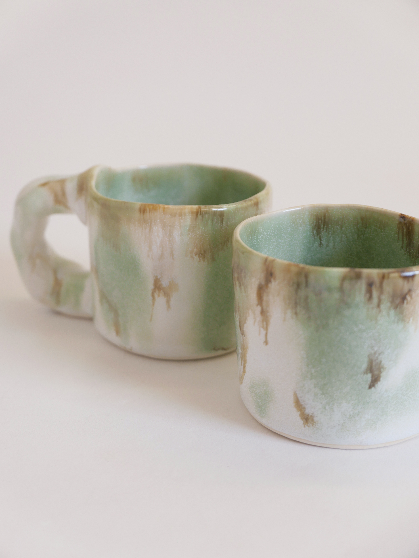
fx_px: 904
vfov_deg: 34.3
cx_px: 210
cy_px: 279
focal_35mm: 56
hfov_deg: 26.1
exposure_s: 1/100
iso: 200
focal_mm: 25.4
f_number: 2.8
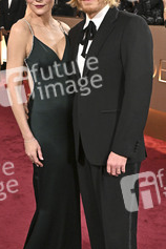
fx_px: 408
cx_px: 79
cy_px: 134
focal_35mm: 59
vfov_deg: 33.9
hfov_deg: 23.0
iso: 2500
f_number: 5.6
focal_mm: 35
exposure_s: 1/320
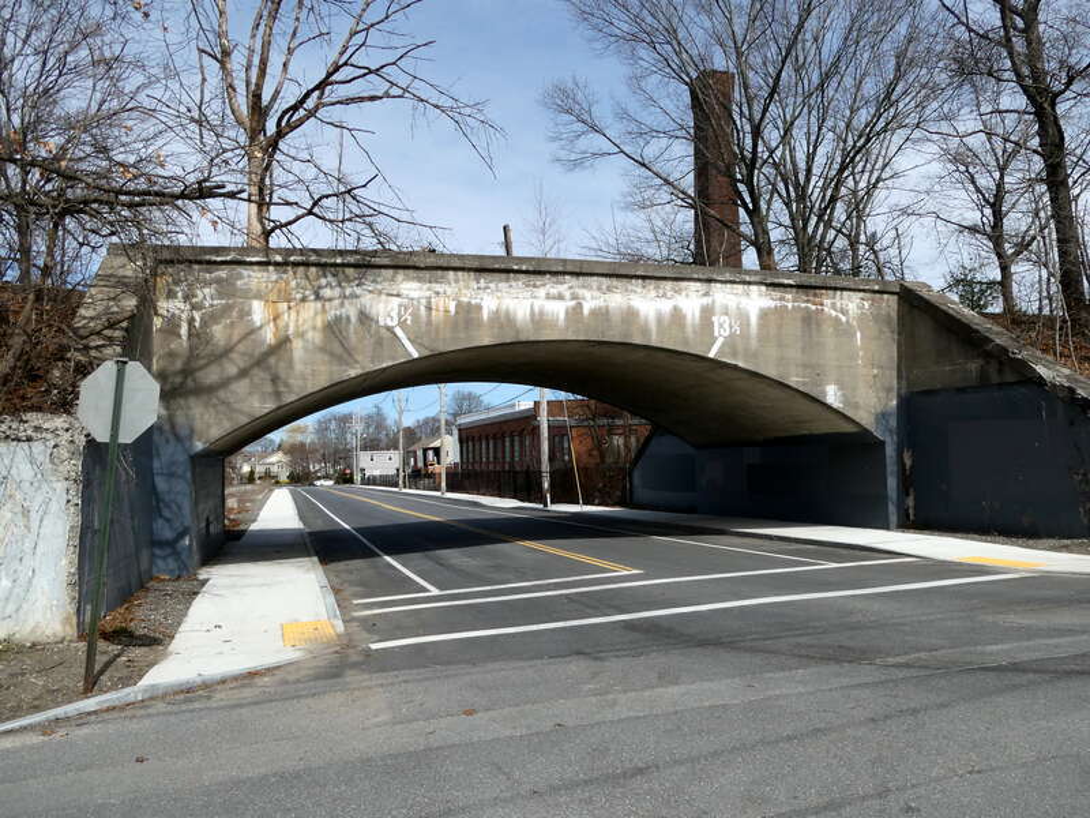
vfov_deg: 56.8
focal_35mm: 24
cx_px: 545
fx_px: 756
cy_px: 409
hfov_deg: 71.6
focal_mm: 4.3
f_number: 4
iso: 80
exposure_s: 1/800
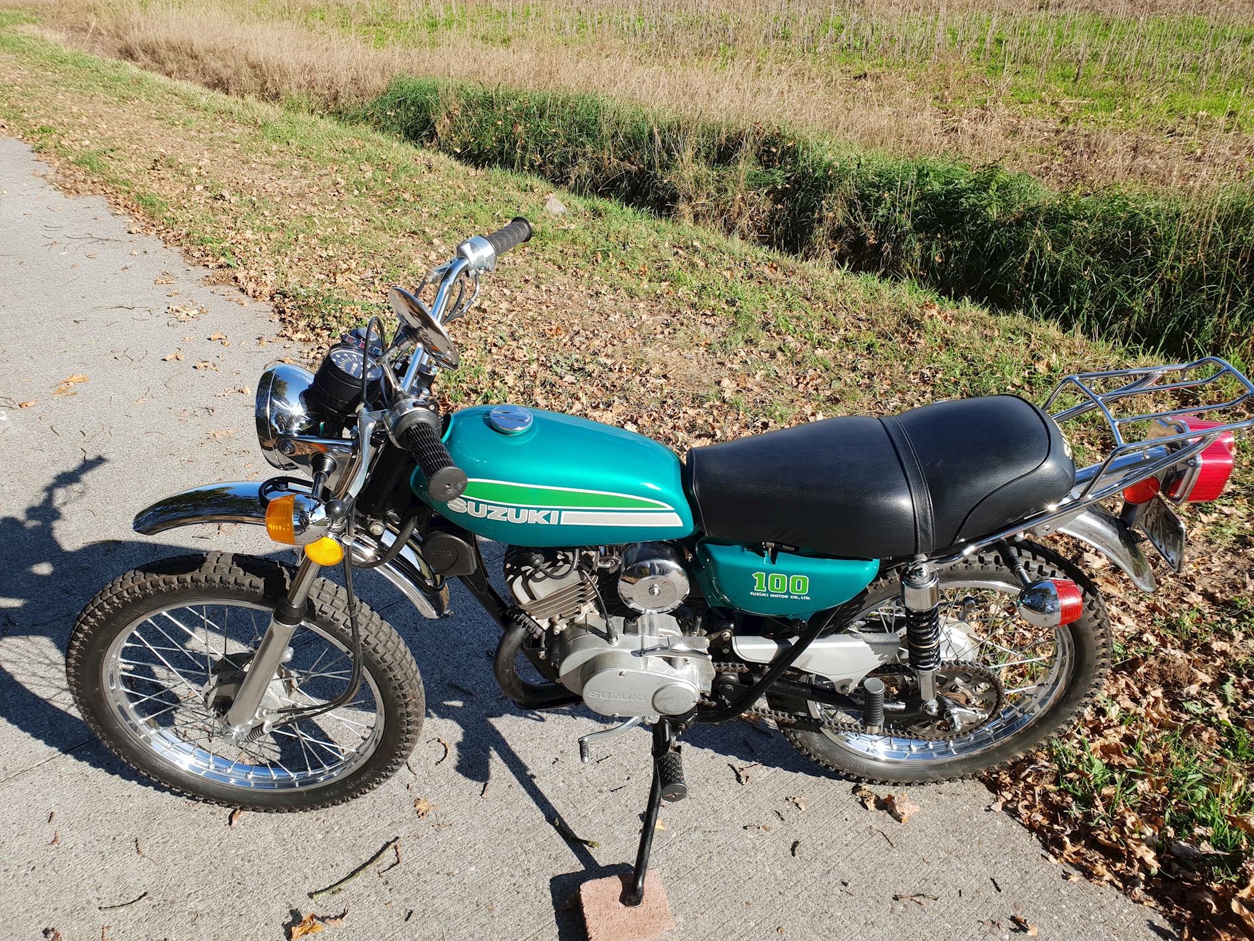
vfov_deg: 53.1
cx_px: 627
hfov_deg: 67.3
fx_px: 942
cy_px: 470
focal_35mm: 26
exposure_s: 1/645
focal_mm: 4.3
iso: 50
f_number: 2.4
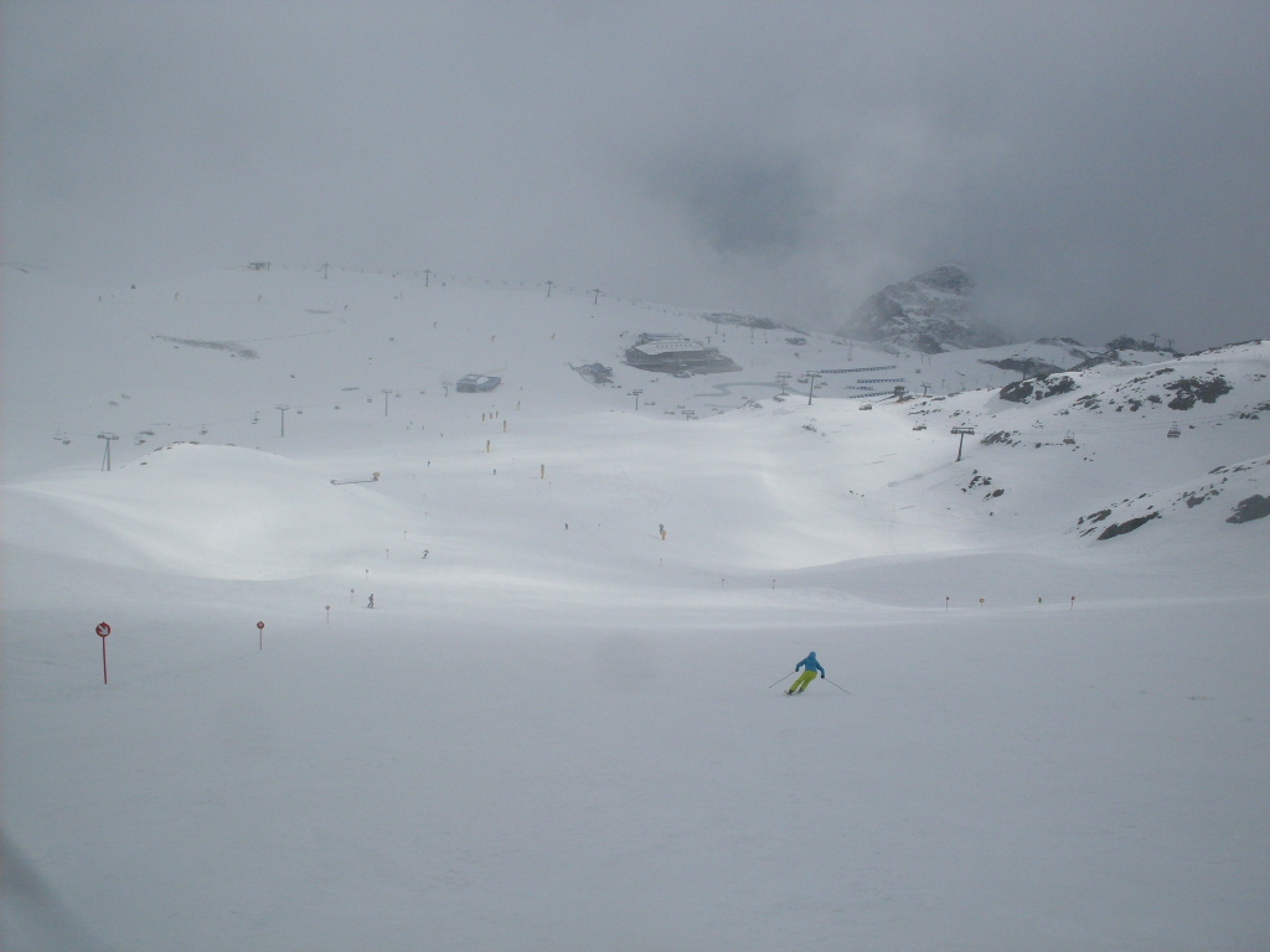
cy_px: 476
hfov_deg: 49.0
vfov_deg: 37.7
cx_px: 635
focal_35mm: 38
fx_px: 1394
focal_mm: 6.3
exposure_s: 1/1500
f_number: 8.4
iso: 80
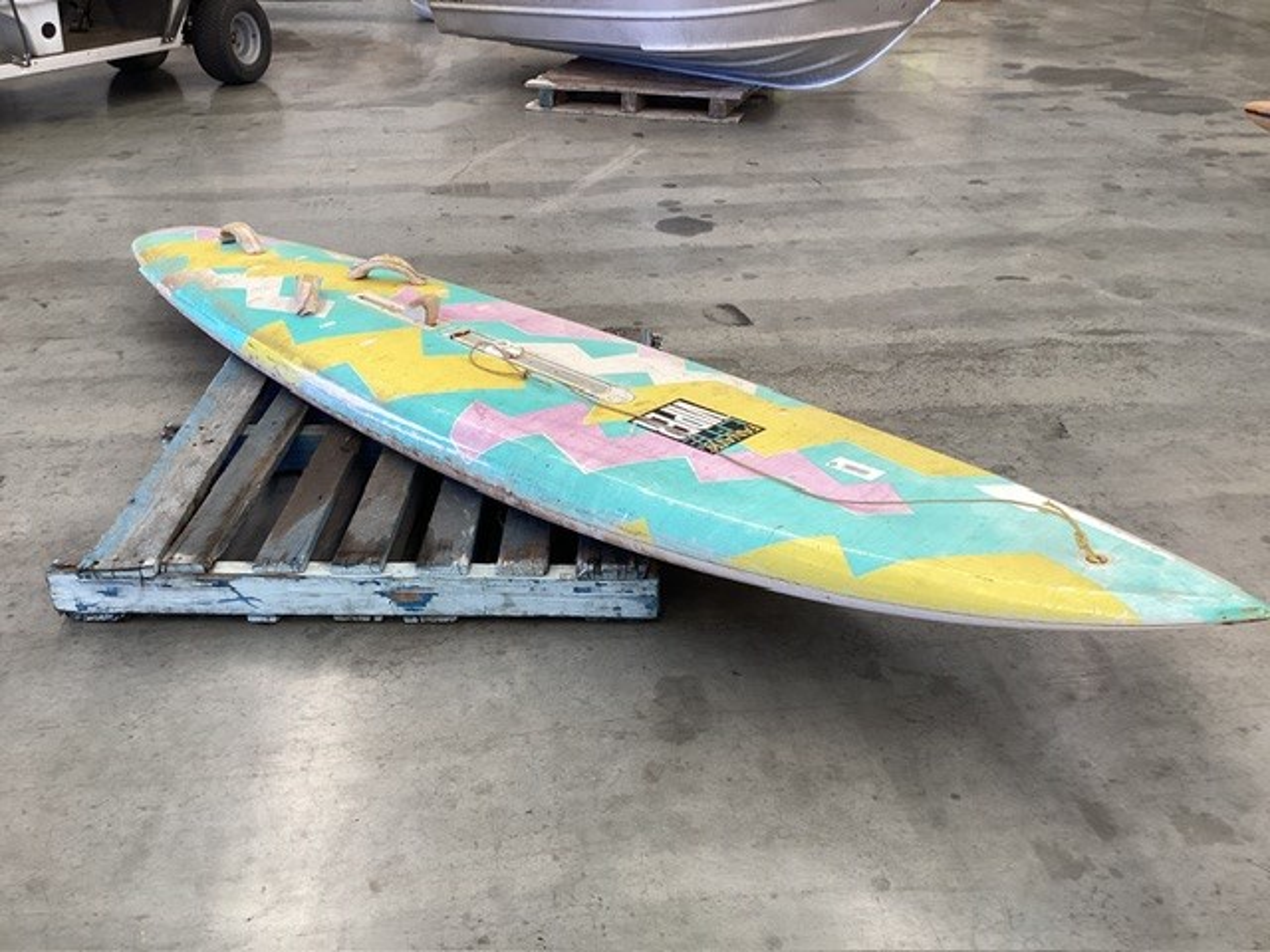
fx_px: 1137
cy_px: 476
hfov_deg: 58.4
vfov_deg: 45.4
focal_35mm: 31
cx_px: 635
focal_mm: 3.3
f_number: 2.4
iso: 80
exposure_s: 1/120
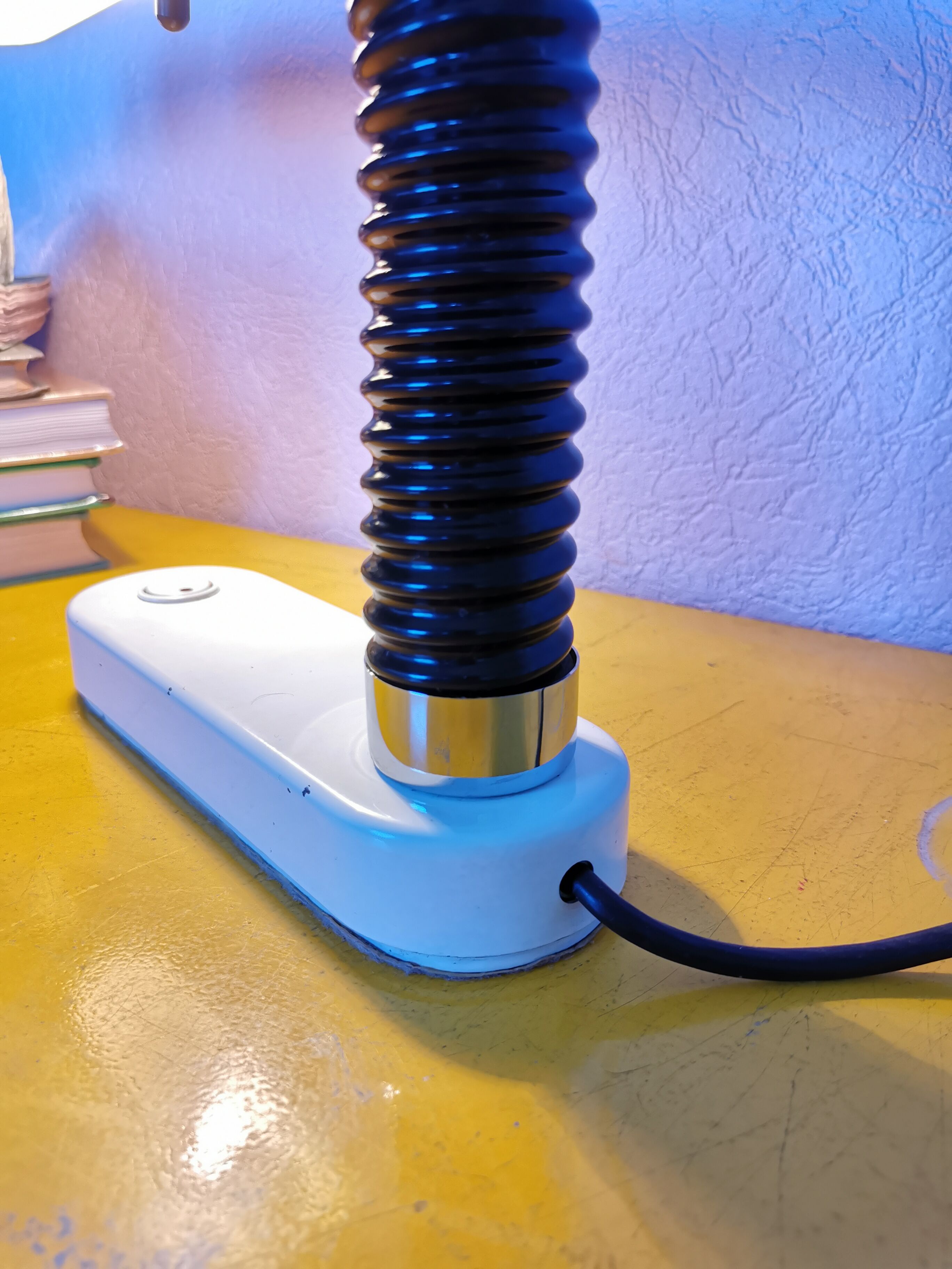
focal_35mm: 27
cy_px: 634
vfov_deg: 65.3
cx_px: 476
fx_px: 990
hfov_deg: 51.4
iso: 200
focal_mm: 5.58
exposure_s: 1/100
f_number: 1.8
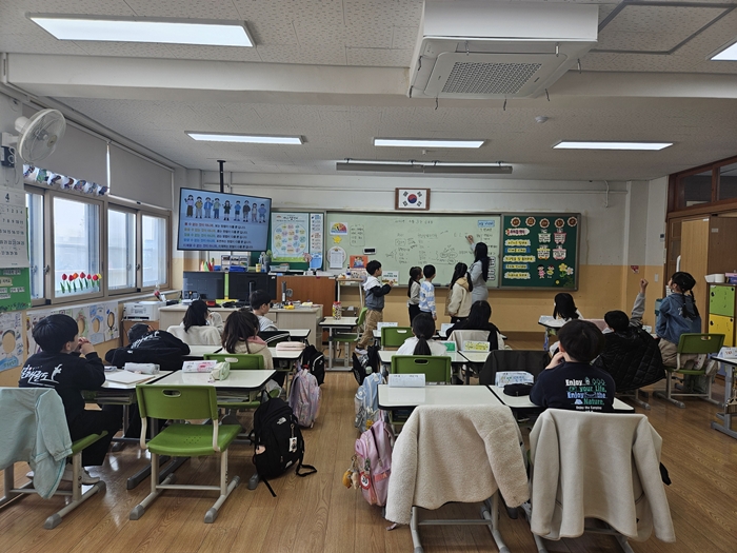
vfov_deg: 58.9
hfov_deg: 73.9
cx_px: 368
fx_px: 490
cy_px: 276
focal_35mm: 23
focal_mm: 5.4
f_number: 1.8
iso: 32
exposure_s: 1/120
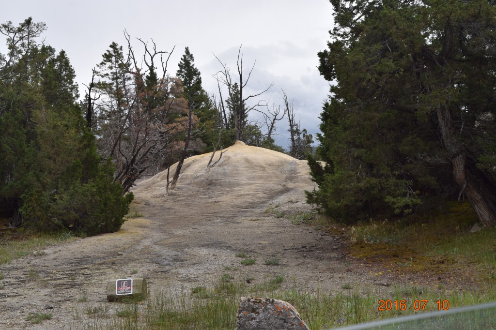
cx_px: 248
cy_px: 165
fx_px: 661
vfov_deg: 28.1
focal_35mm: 48
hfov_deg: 41.1
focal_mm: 32
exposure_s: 1/200
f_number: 9
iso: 100
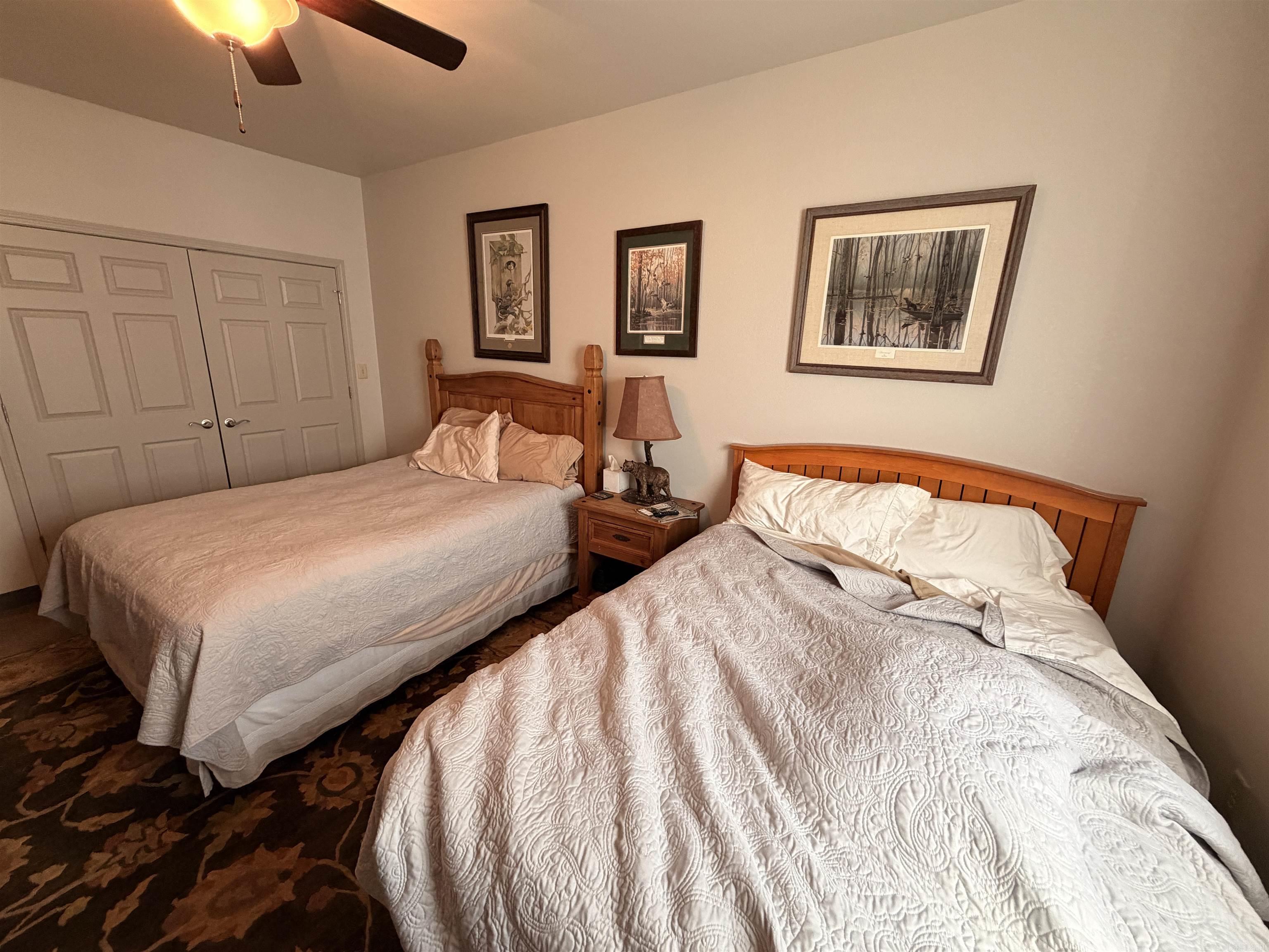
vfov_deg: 85.7
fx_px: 513
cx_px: 634
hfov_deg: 102.1
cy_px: 476
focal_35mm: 14
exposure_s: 1/60
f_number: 2.2
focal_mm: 2.22
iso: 250
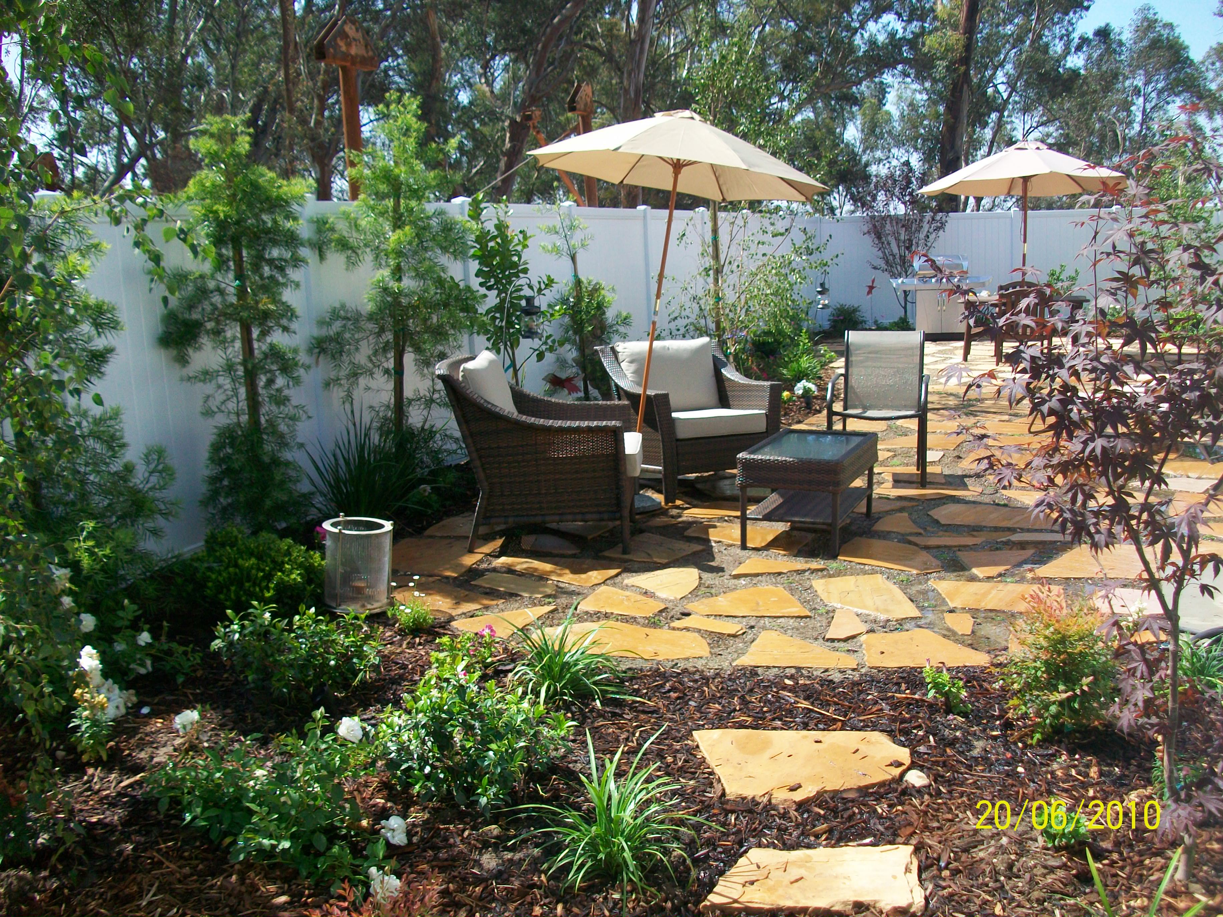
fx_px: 1131
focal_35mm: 32
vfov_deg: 44.2
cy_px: 458
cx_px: 612
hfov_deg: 56.8
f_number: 2.8
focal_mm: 5.7
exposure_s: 1/500
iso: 64
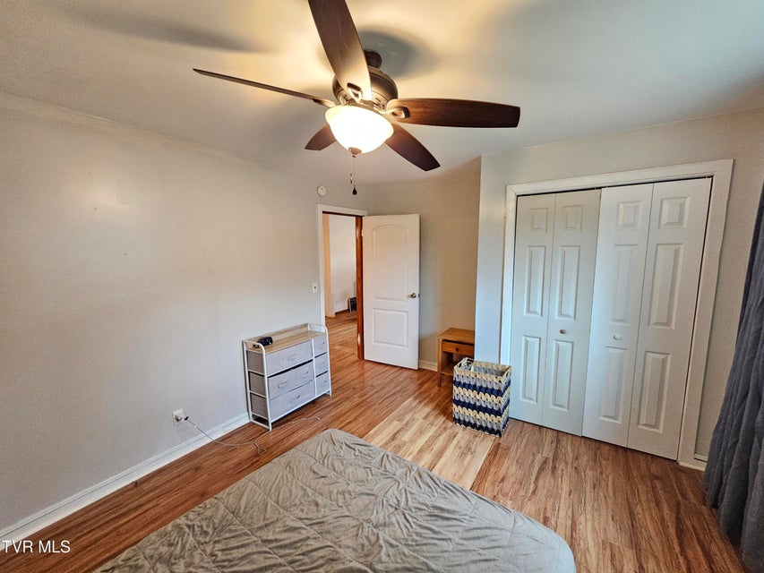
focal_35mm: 13
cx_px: 382
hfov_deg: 106.2
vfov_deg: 89.9
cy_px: 286
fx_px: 287
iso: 400
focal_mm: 2.2
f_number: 2.2
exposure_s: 1/30
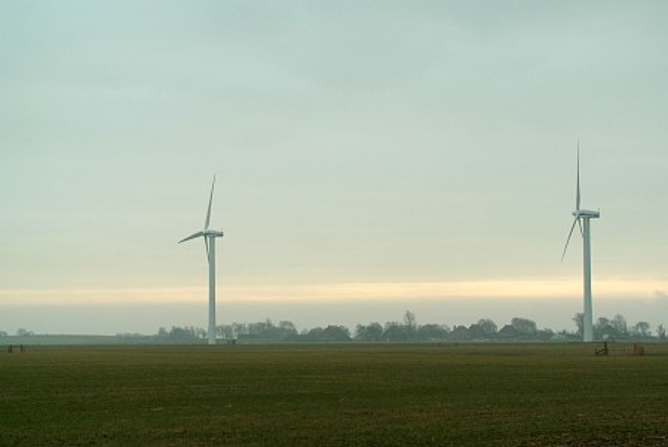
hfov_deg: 23.4
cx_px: 334
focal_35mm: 87
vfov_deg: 15.7
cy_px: 224
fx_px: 1616
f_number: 4.8
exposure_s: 1/1500
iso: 400
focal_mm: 58
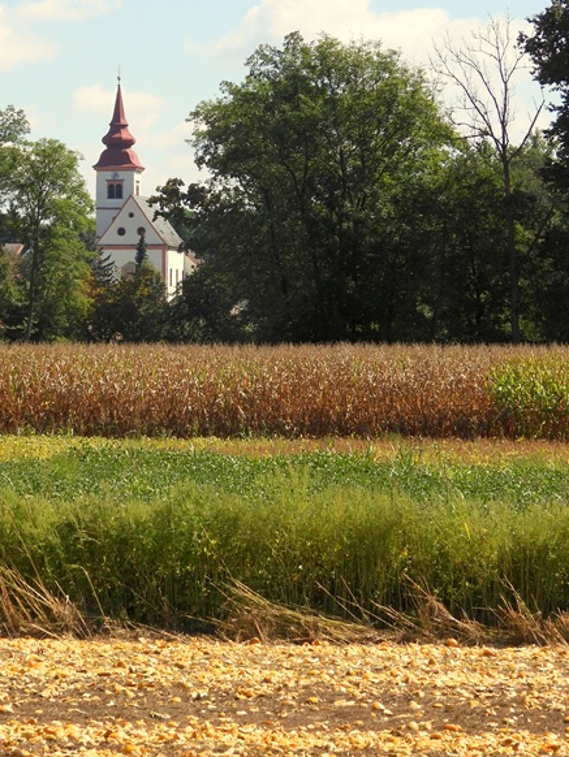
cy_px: 258
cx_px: 210
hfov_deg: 9.4
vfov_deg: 12.5
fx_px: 3460
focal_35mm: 158
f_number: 4
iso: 100
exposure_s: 1/1000
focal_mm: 20.5
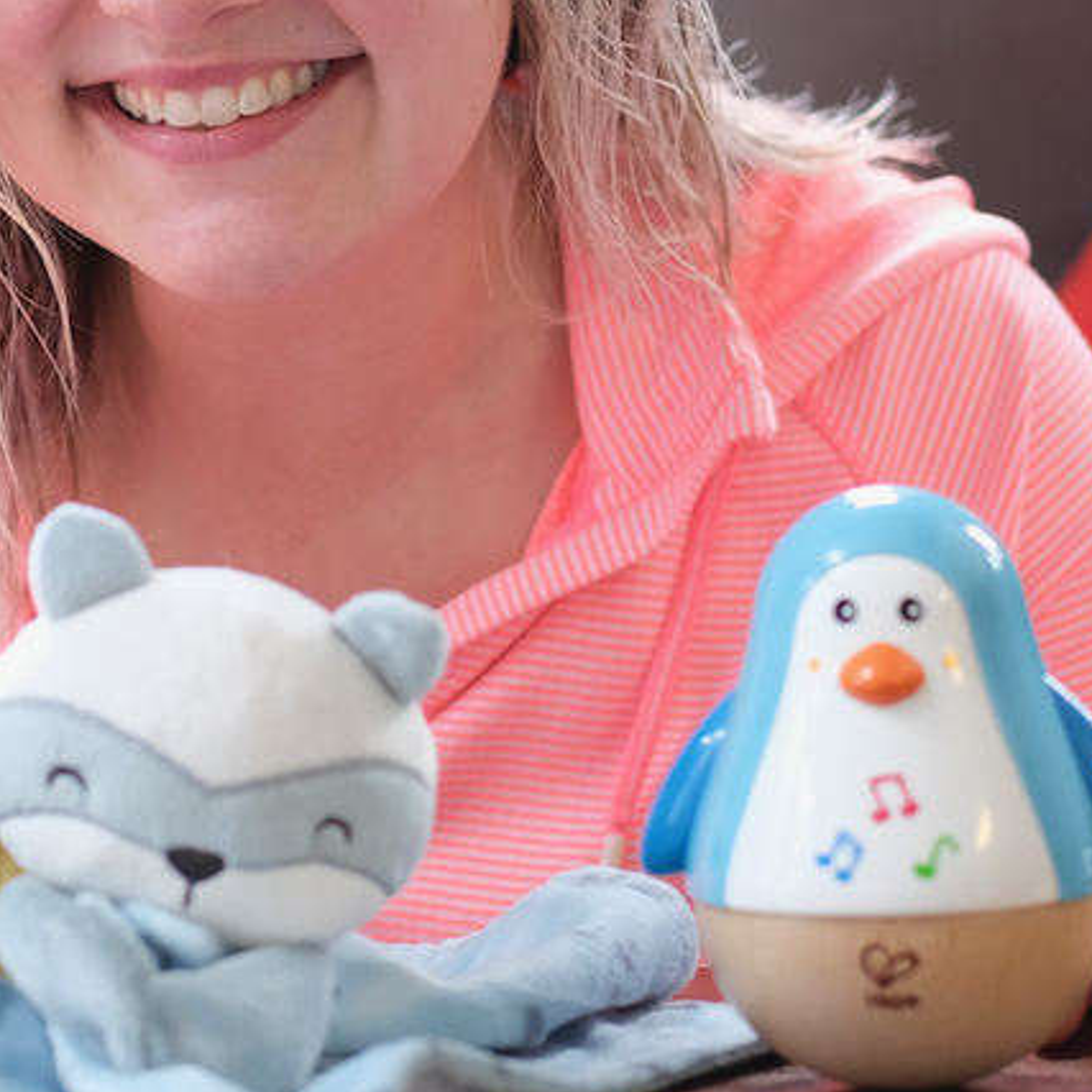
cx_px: 386
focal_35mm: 135
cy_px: 169
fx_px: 4818
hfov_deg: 12.9
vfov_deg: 12.9
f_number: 2
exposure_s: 1/52
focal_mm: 35
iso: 640
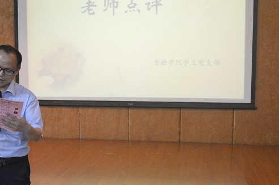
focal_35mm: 66
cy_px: 128
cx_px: 119
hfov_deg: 30.5
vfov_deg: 20.5
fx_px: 511
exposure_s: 1/15
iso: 1250
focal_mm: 24
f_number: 4
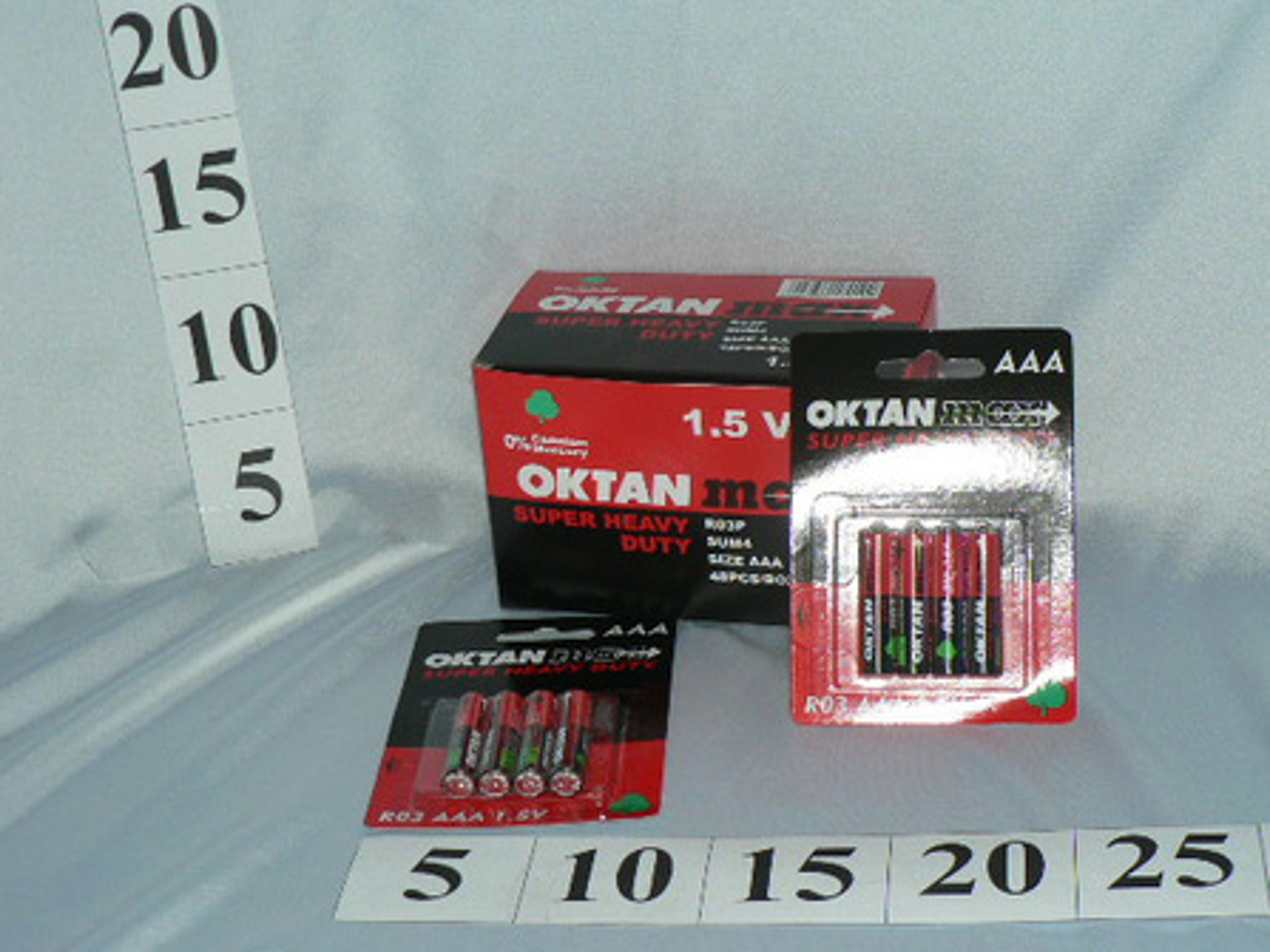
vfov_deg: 22.2
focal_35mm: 66
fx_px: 2421
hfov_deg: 29.4
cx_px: 688
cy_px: 459
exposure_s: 1/60
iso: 100
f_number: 3.2
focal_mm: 9.9
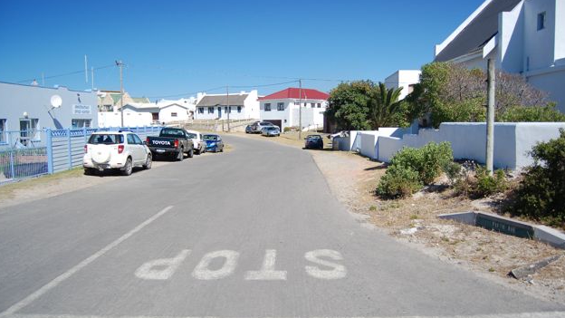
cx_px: 280
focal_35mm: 29
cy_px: 160
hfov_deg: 66.1
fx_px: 434
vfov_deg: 40.2
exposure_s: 1/1000
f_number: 3.5
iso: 200
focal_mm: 18
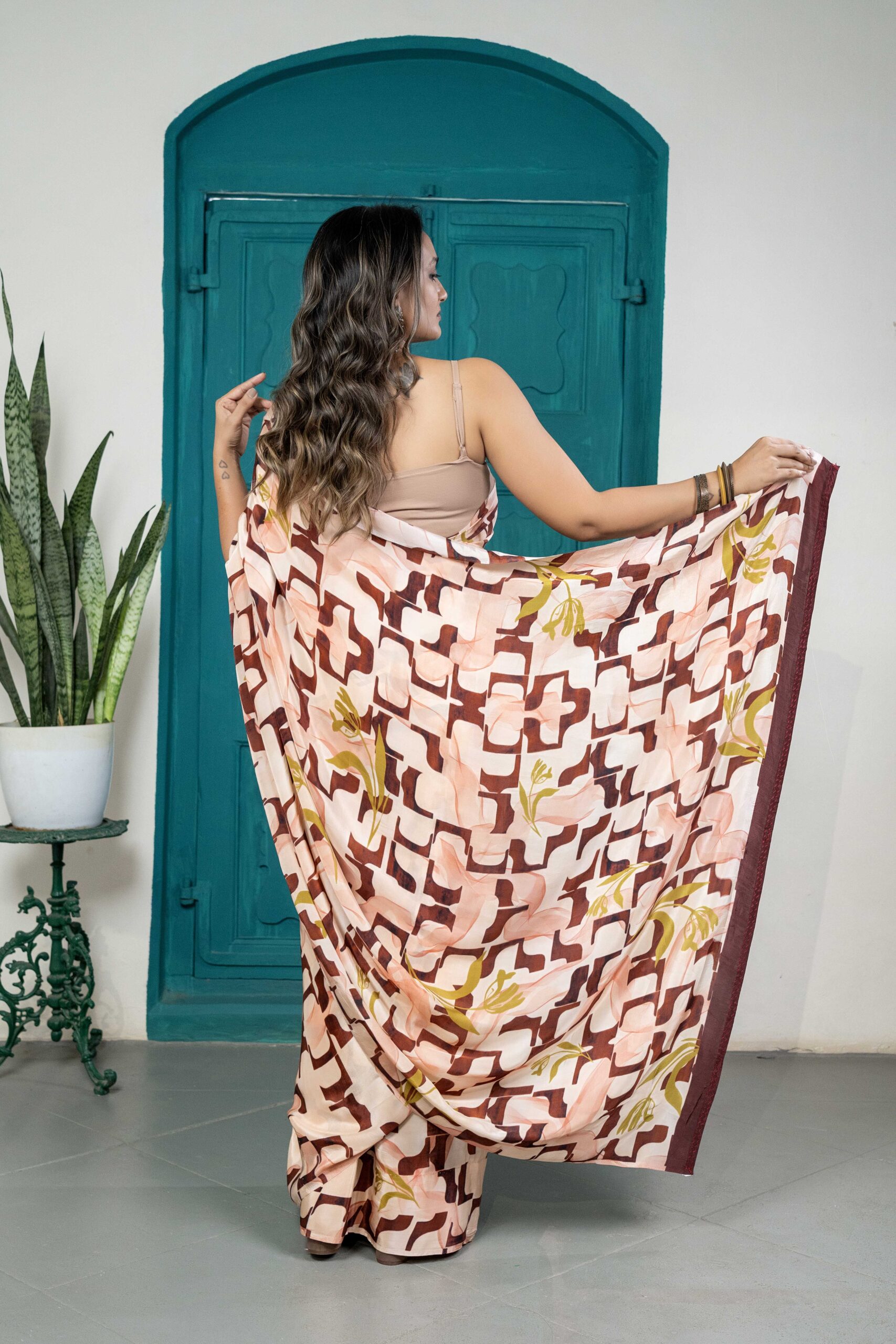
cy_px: 672
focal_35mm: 41
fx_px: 1530
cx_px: 448
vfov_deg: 47.4
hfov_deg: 32.6
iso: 1000
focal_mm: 41
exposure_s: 1/160
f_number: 5
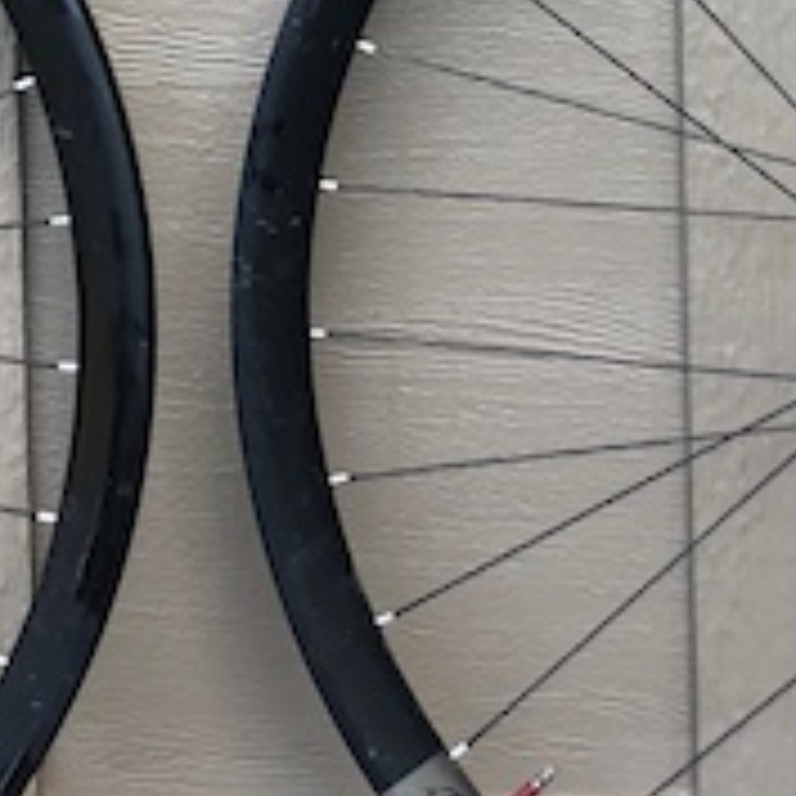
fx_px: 2914
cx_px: 225
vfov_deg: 15.3
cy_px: 4
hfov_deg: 15.5
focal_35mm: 112
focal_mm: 3.99
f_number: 1.8
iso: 50
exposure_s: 1/120
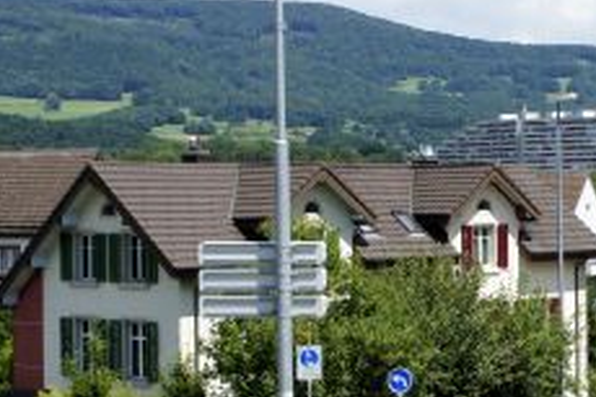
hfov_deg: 16.2
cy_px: 241
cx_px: 531
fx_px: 2068
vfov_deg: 10.9
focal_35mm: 125
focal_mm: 24
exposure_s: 1/200
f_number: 11
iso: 200
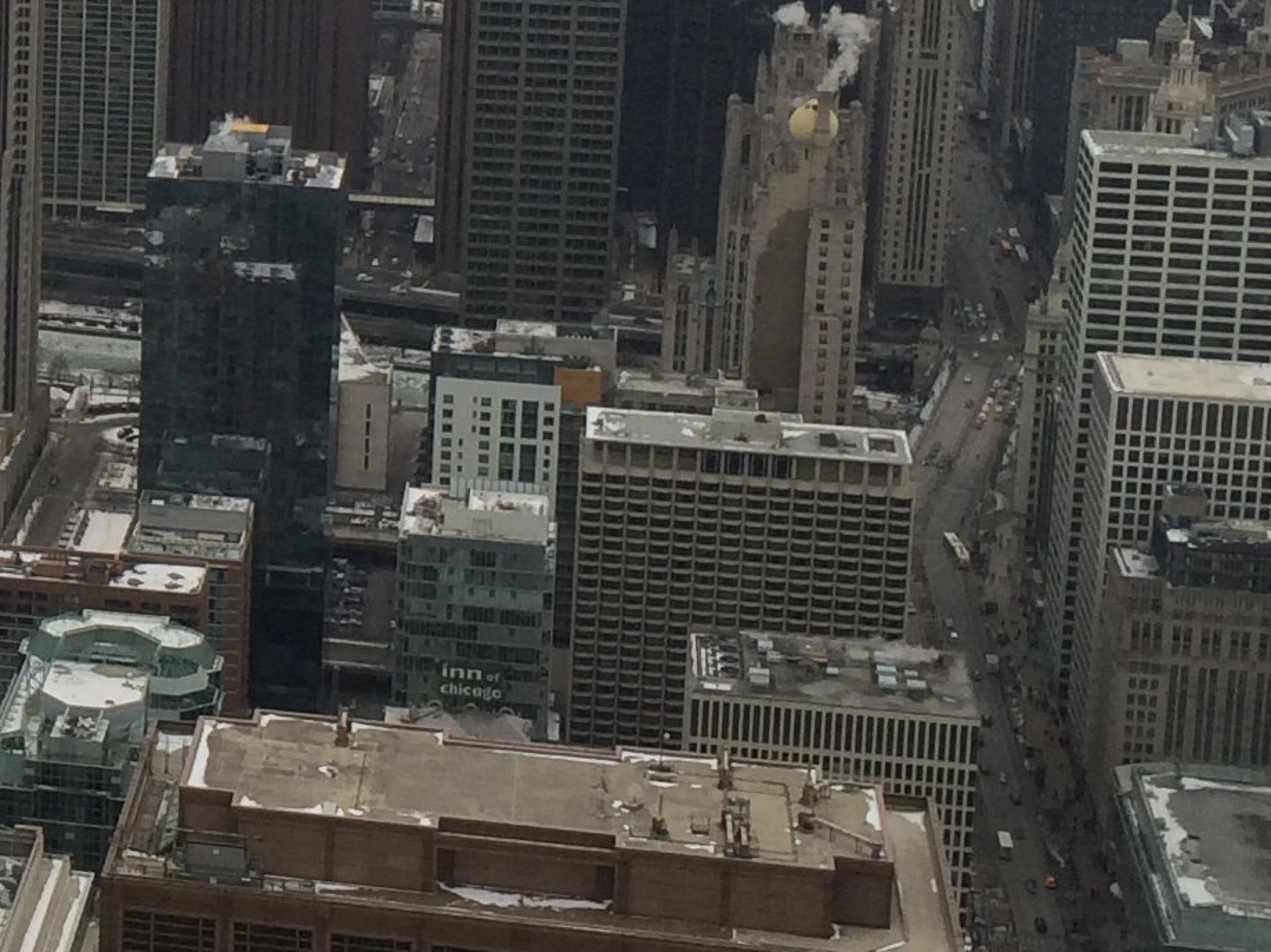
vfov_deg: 14.2
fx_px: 3781
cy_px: 21
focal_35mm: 103
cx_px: -409
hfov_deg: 17.8
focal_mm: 4.15
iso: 32
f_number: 2.2
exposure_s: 1/227
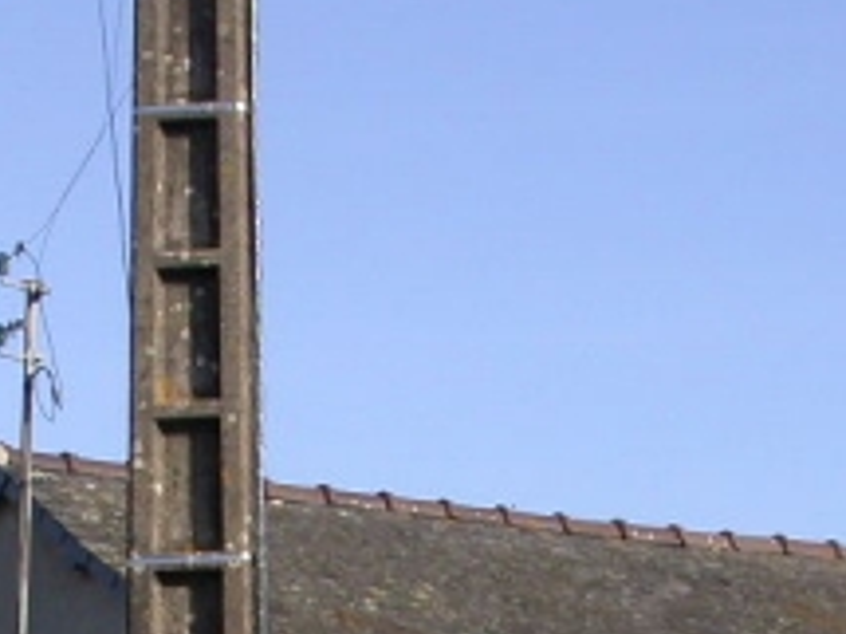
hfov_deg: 12.2
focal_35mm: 162
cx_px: 472
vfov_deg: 9.0
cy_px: 910
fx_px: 3957
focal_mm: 10.7
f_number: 6.6
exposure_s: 1/324
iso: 100
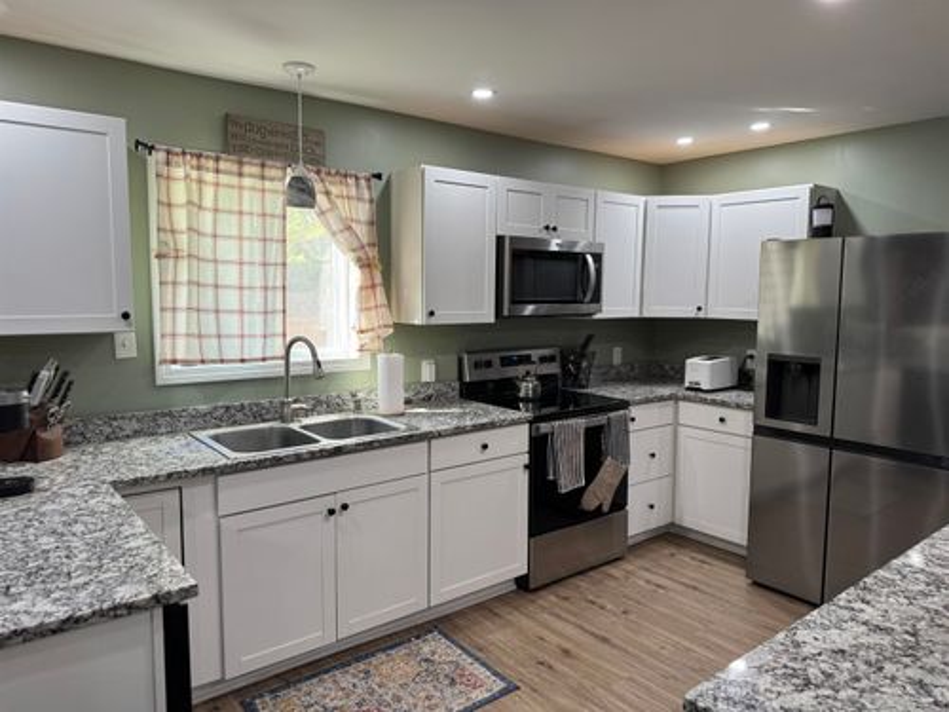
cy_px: 356
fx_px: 658
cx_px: 474
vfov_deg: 56.8
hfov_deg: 71.6
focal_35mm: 24
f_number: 1.78
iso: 125
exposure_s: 1/120
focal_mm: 6.76
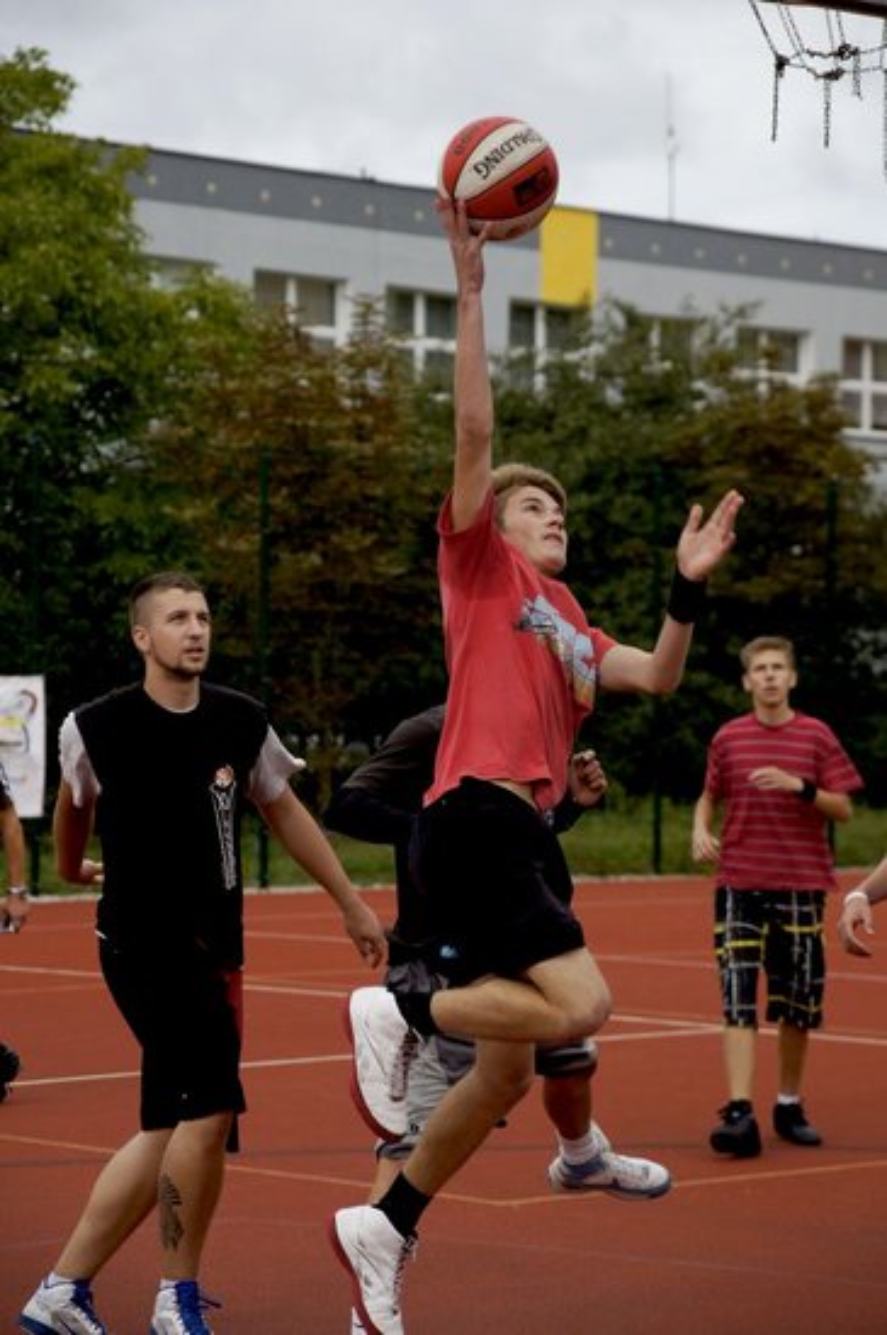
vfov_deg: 19.5
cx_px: 444
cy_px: 668
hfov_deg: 13.0
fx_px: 3888
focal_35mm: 105
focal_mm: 70
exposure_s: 1/800
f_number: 4
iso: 100
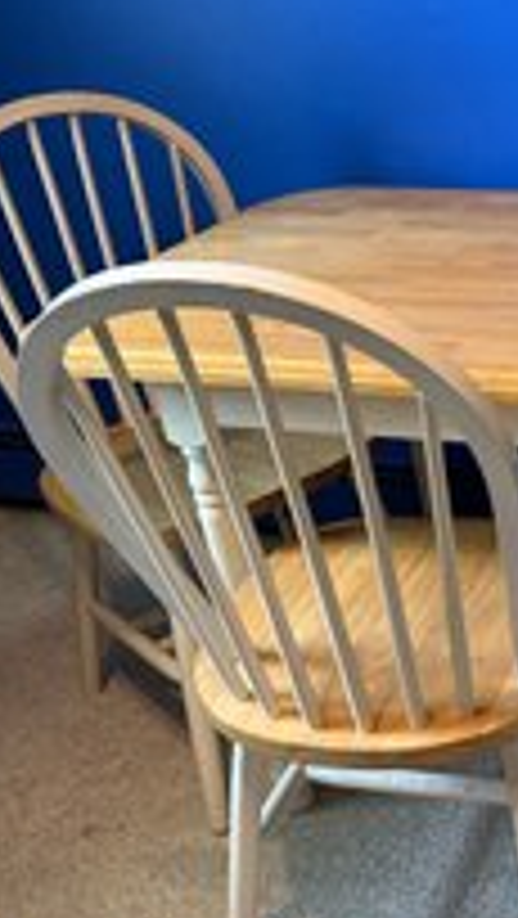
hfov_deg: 24.1
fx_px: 1073
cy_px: 479
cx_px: 660
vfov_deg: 46.4
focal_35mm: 44
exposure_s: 1/60
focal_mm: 6.86
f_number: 1.78
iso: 250
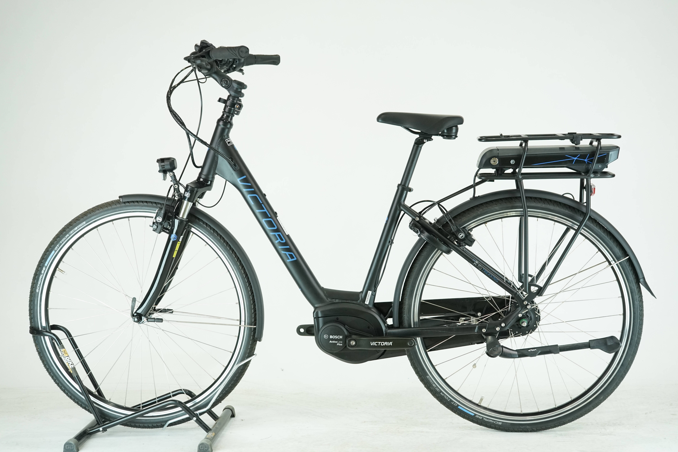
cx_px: 339
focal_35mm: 52
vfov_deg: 26.0
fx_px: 979
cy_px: 226
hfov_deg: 38.2
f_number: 5.6
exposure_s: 1/200
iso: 1600
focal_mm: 52
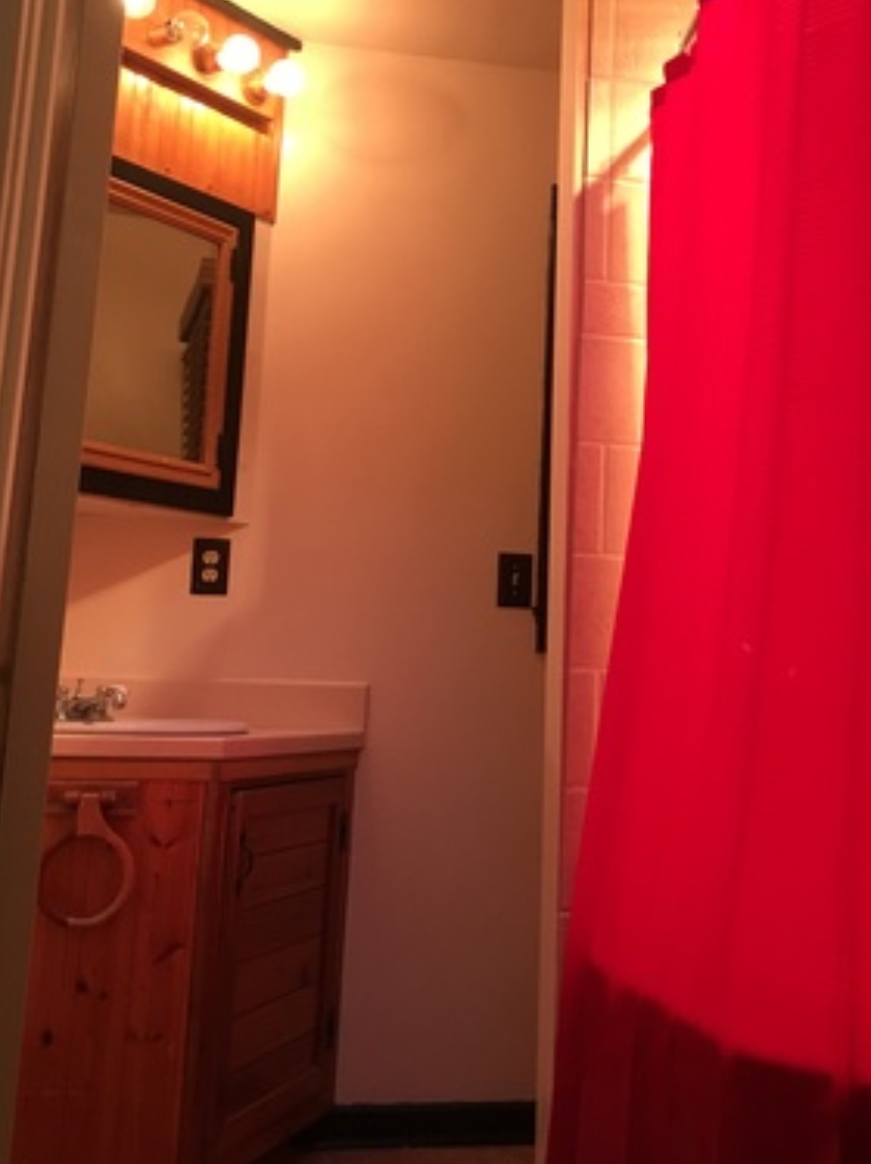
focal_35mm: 45
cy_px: 364
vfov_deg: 41.4
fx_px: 1511
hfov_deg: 32.1
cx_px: 505
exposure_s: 1/30
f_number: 2.2
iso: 80
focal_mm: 4.15
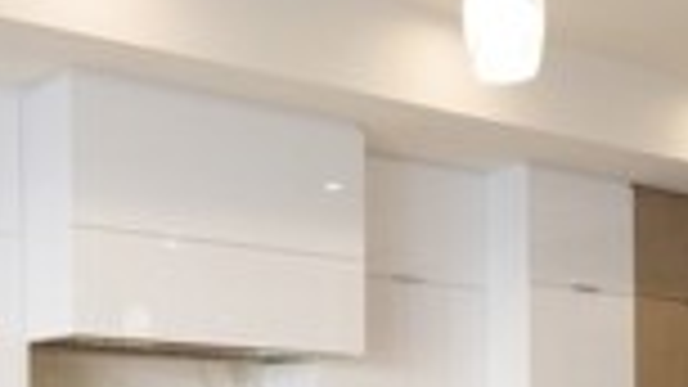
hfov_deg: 28.9
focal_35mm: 73
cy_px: 459
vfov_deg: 15.9
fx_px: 1332
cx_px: 283
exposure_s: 1/100
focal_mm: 8
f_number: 8
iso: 2000
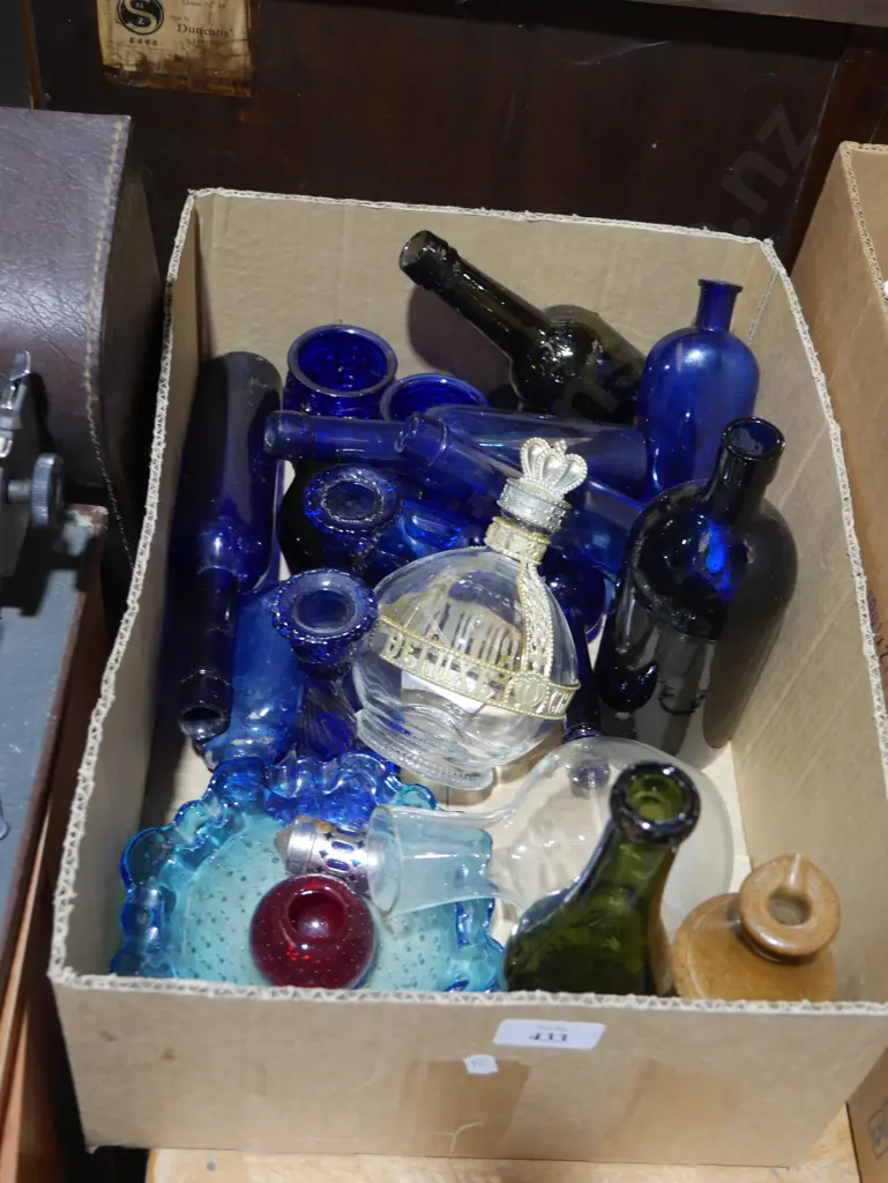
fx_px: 1504
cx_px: 444
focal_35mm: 44
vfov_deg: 42.9
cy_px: 592
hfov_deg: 32.9
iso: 640
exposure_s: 1/60
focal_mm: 22
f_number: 4.7
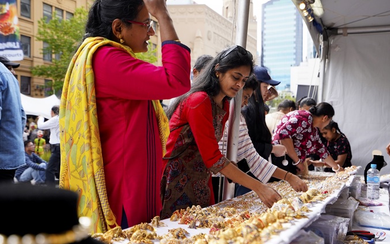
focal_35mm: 36
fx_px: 383
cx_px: 196
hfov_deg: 54.0
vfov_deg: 35.3
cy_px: 121
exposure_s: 1/640
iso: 400
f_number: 4
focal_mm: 35
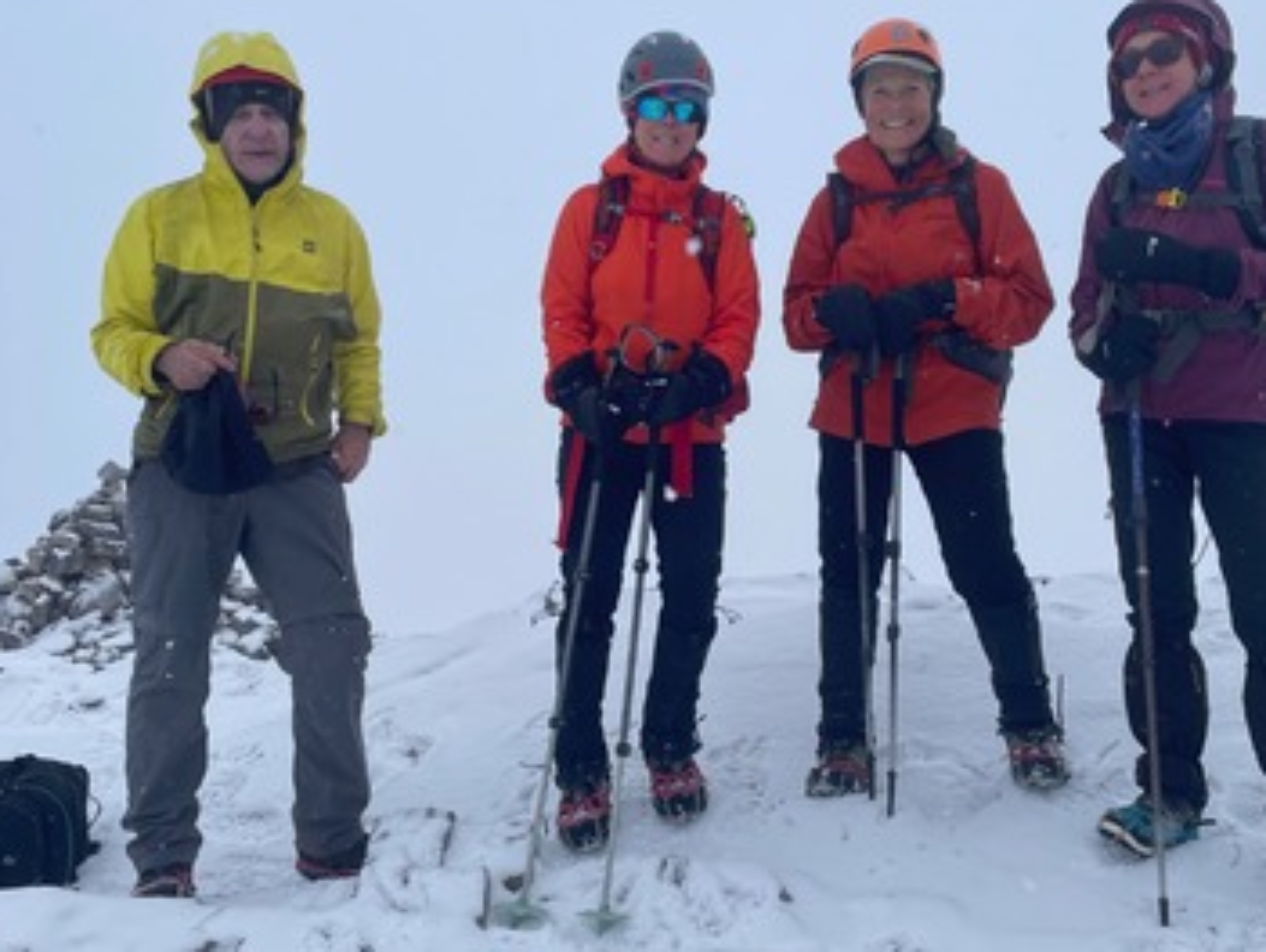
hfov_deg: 49.9
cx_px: 732
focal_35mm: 37
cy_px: 420
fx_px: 1355
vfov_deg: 38.7
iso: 32
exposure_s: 1/1221
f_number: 1.6
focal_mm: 4.2
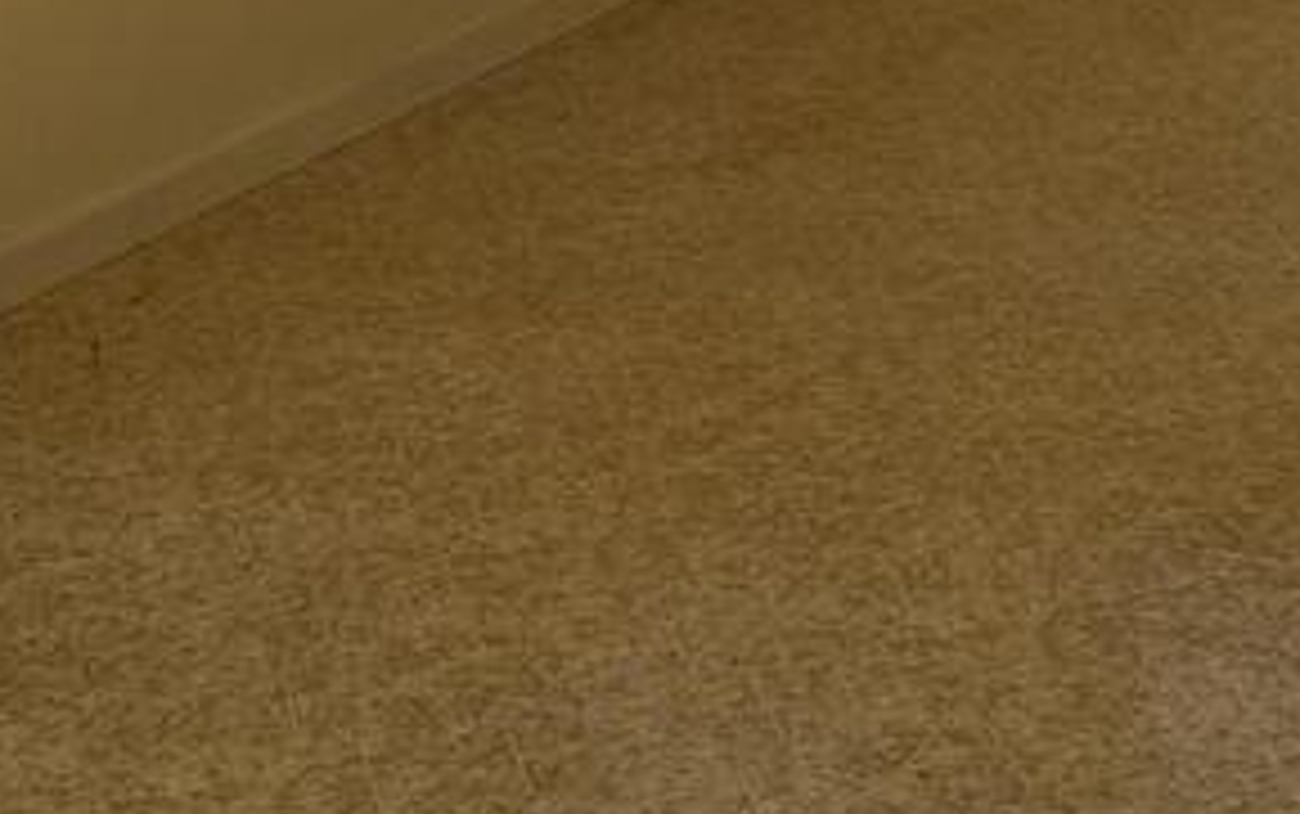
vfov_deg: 13.1
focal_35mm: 95
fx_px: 3368
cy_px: -369
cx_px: 1192
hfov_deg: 21.3
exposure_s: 1/1042
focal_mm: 6.76
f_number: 1.78
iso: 80
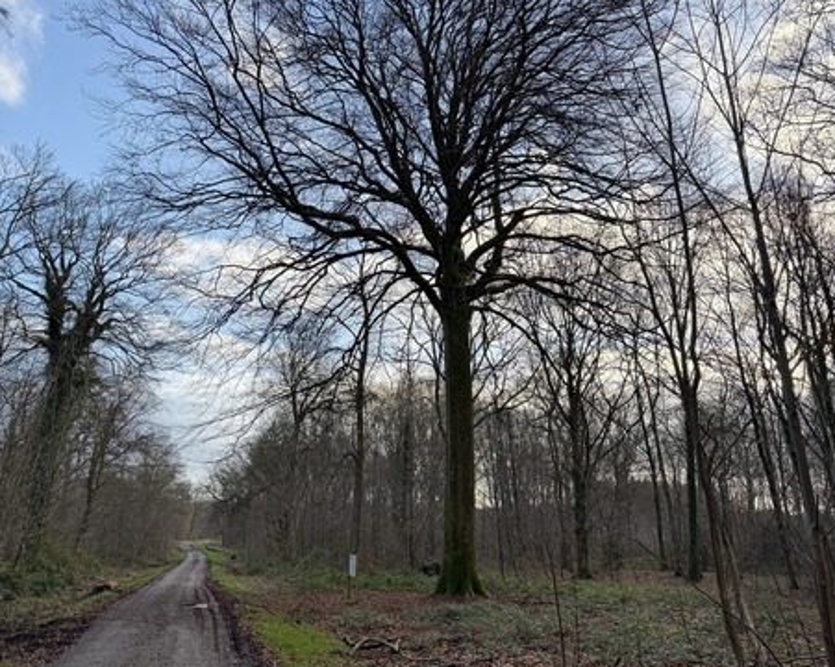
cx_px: 433
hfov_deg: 66.1
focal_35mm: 26
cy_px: 329
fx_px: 642
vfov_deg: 54.9
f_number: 1.78
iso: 100
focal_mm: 6.76
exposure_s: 1/470
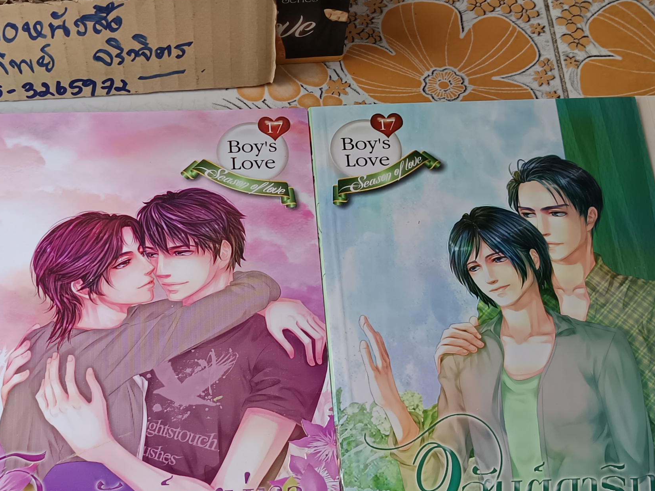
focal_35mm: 58
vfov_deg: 25.2
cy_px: 271
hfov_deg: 33.2
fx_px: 1097
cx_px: 295
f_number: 1.7
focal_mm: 5.31
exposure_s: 1/50
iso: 108
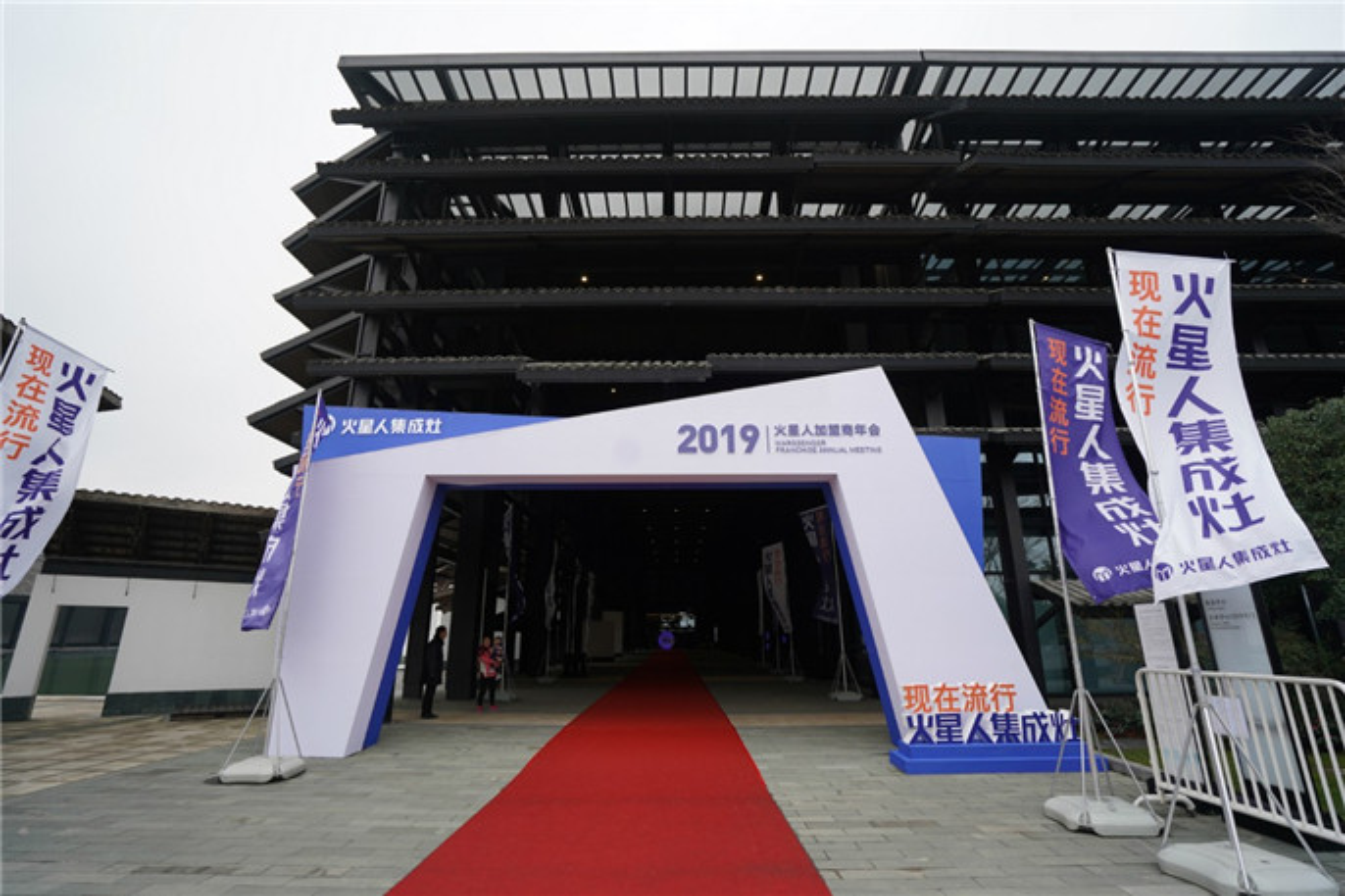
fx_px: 598
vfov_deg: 73.7
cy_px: 448
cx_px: 672
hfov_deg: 96.8
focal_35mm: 16
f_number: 4.5
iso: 200
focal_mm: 16
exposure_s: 1/160
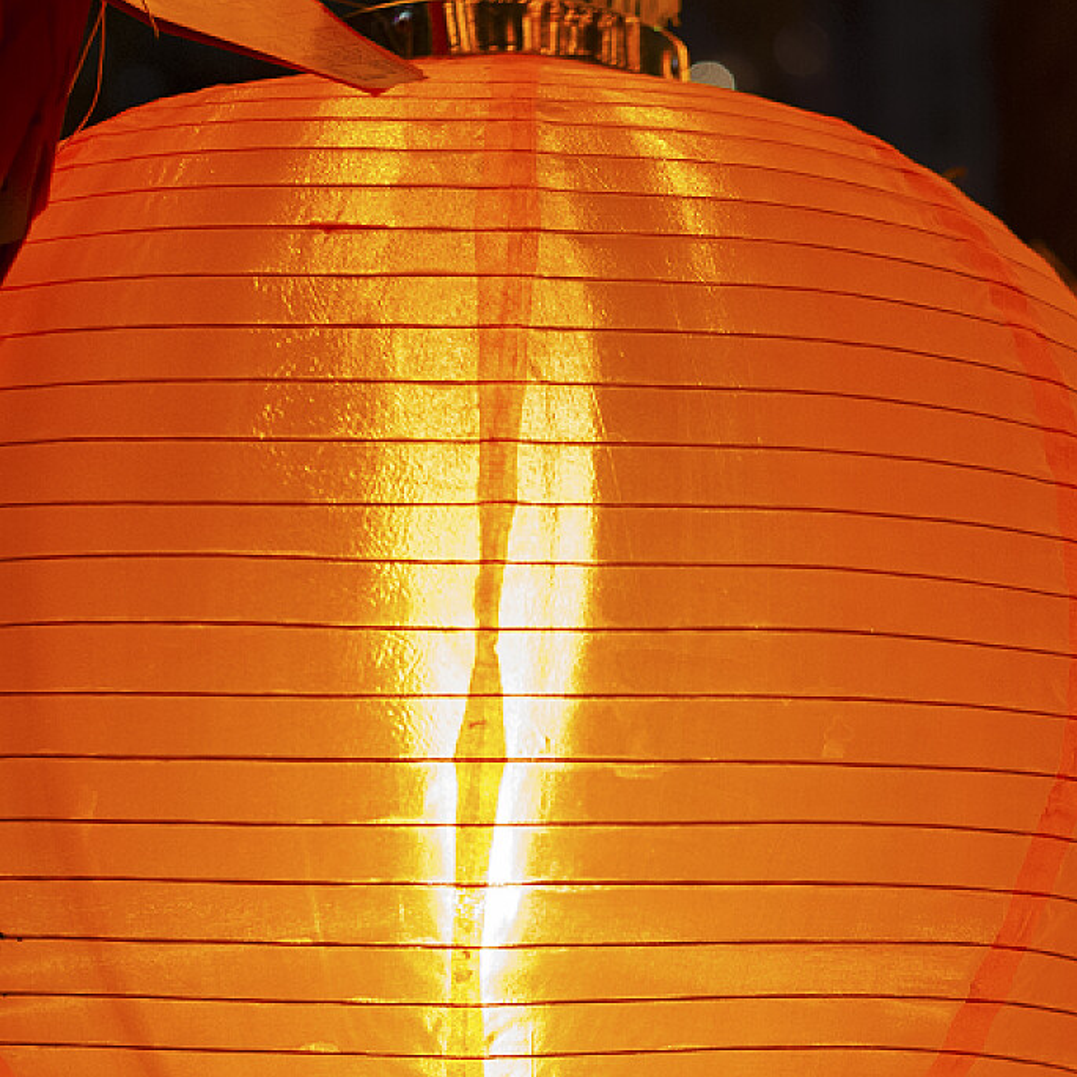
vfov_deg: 14.6
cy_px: 838
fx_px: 4189
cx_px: 1069
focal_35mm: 119
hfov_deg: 14.4
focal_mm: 50
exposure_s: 1/80
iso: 1600
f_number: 3.2
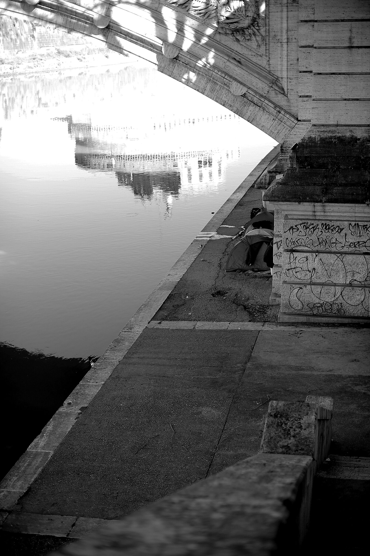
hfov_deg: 27.0
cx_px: 185
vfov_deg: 39.6
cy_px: 278
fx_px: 772
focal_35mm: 50
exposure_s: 1/1000
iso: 200
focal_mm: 50
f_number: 2.8
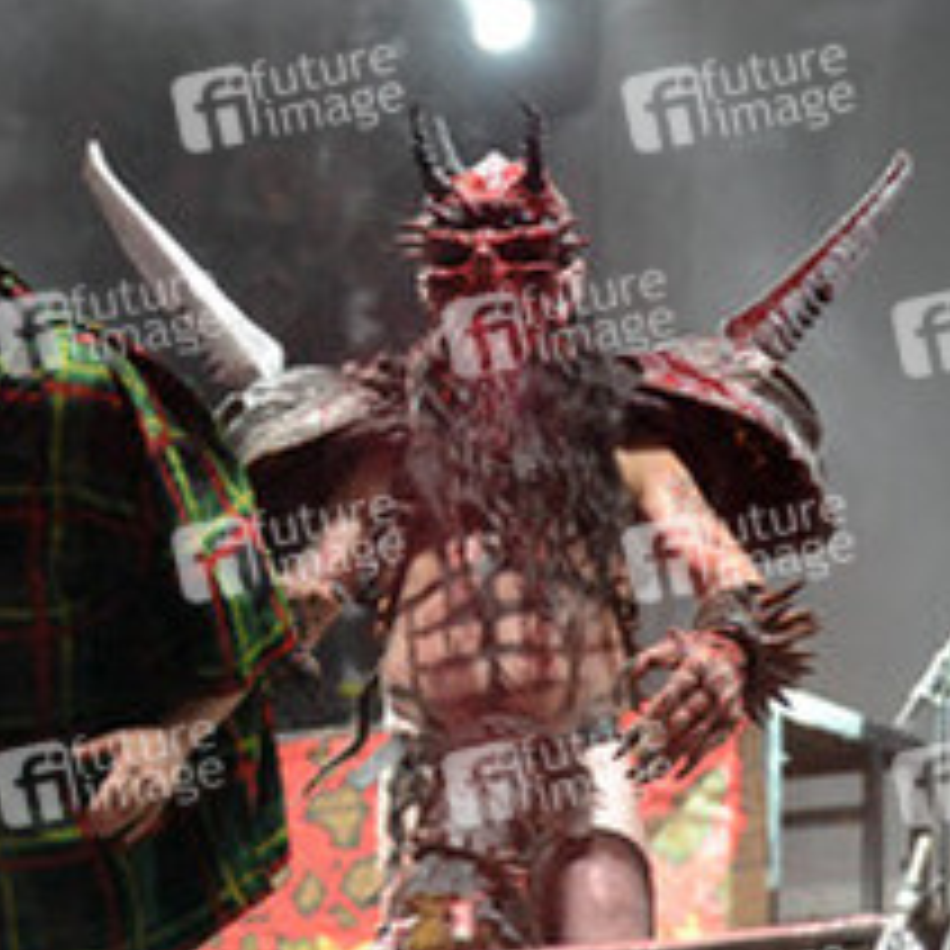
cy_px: 437
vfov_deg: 11.2
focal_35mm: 156
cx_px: 169
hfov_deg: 11.2
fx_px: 4844
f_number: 2.8
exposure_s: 1/125
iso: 3200
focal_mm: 86
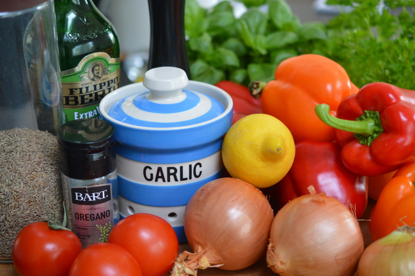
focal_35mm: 60
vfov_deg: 22.6
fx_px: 691
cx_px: 208
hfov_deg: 33.4
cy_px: 138
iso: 500
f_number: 2.8
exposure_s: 1/60
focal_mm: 40
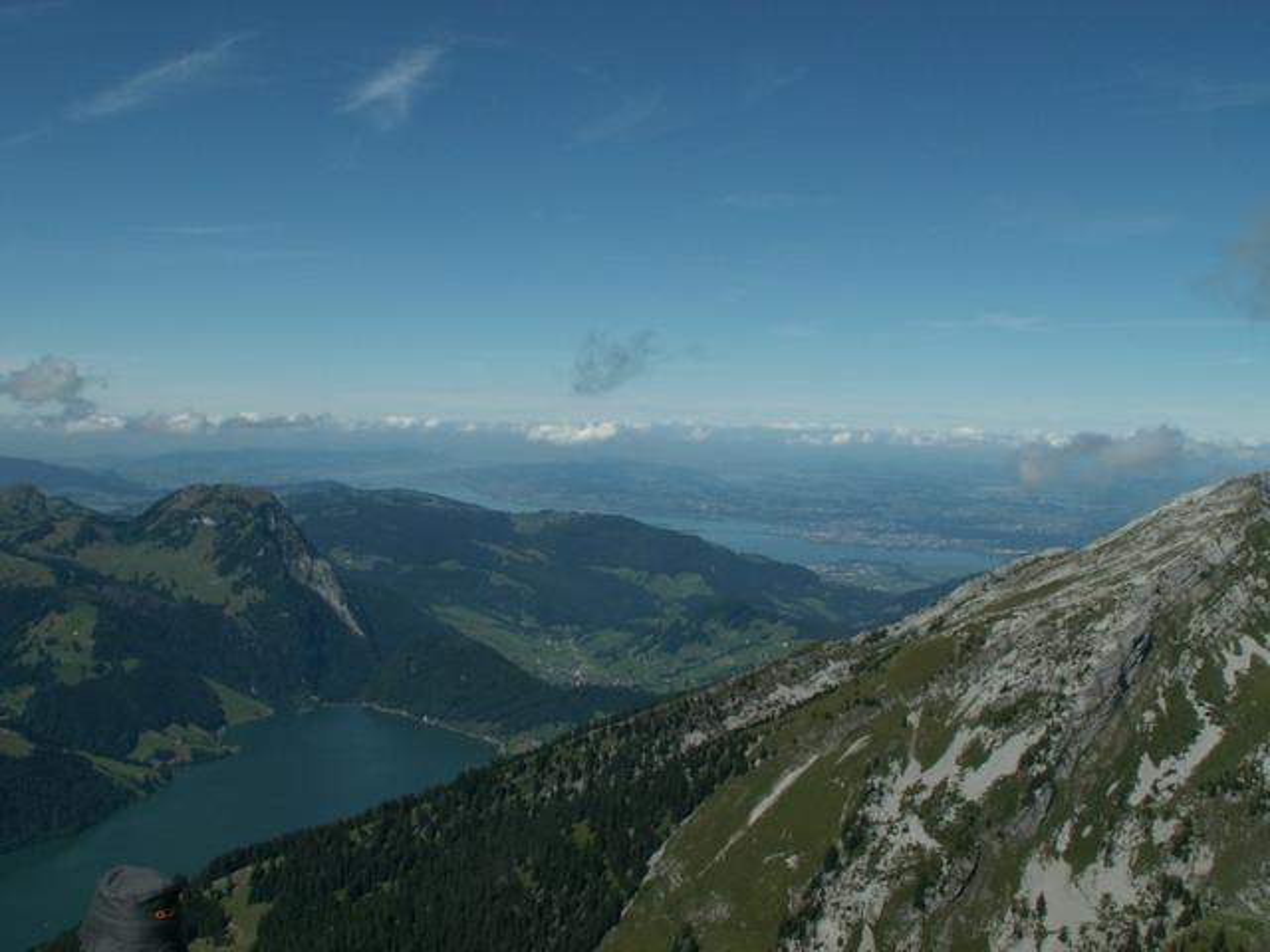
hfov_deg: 52.6
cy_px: 476
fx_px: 1284
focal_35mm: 35
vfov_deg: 40.7
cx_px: 635
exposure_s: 1/320
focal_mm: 5.86
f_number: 8
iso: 50
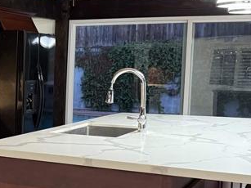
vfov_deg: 18.4
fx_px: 580
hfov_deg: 22.9
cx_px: -32
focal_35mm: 80
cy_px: 125
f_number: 1.78
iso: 800
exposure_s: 1/60
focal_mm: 6.76
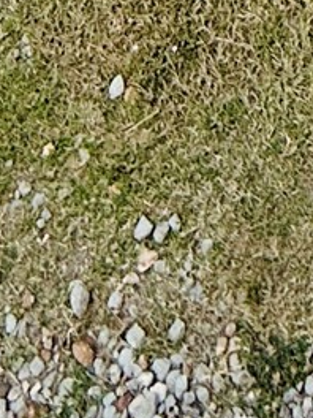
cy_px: -980
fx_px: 1230
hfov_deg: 14.1
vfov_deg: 10.1
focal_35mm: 102
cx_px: 365
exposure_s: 1/1068
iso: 50
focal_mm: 2.22
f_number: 2.2
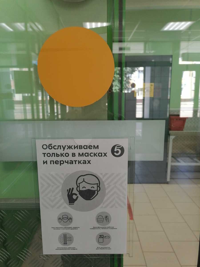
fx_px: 208
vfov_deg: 65.3
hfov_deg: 51.4
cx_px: 100
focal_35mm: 27
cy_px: 134
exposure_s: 1/100
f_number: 1.8
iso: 100
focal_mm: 5.3
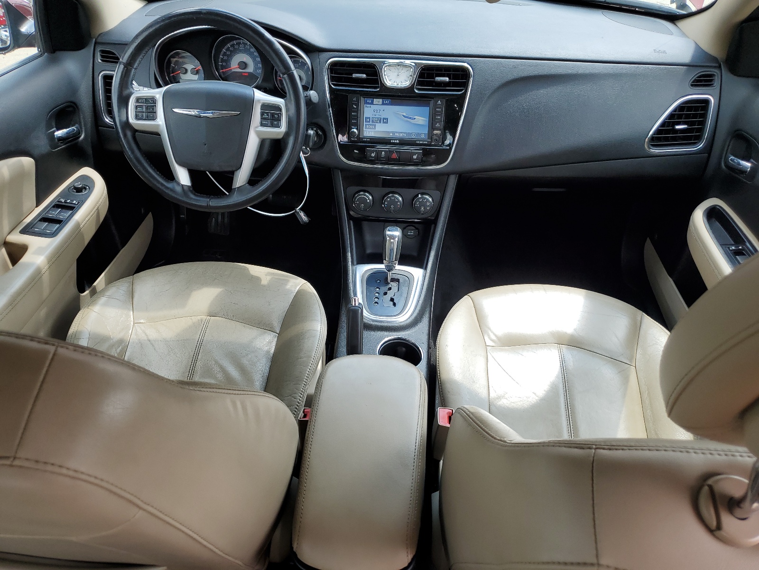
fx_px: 570
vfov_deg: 53.1
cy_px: 285
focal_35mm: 26
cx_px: 380
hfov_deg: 67.3
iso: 50
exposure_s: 1/370
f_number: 1.5
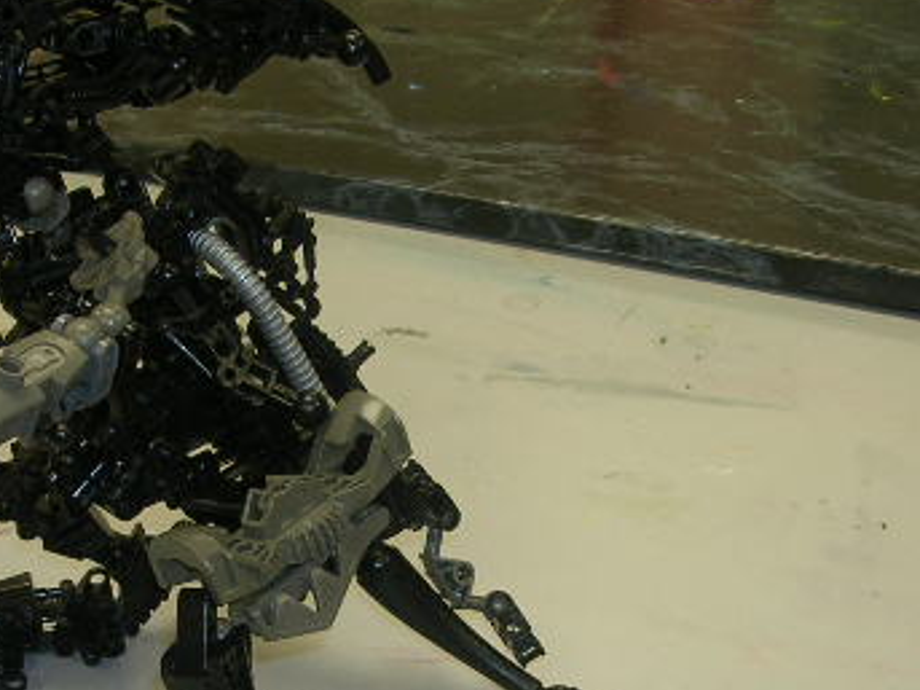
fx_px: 1886
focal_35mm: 71
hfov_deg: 27.4
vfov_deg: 20.5
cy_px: 540
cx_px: 410
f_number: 2.8
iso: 50
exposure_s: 1/30
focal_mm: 5.8
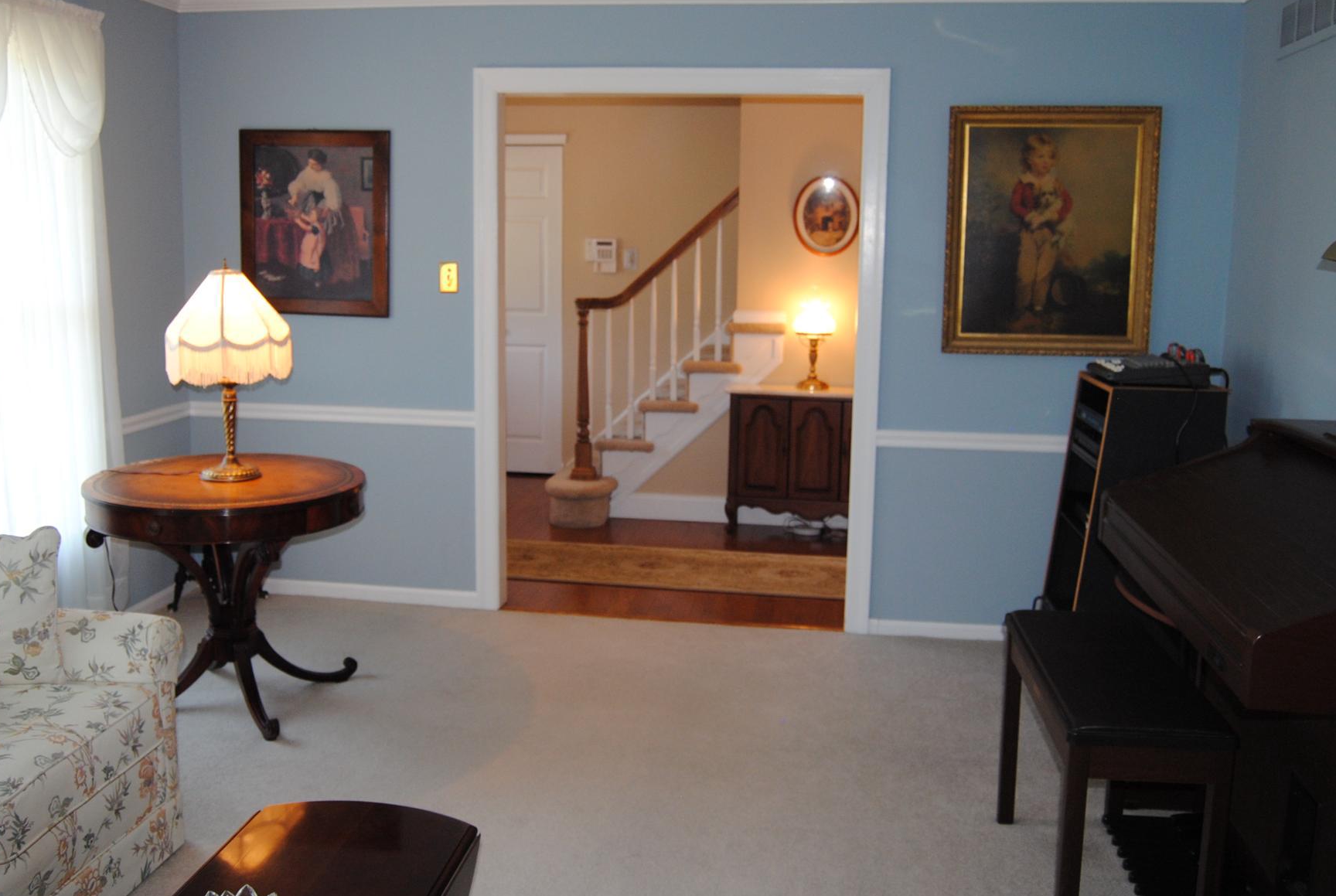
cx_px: 622
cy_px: 417
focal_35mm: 32
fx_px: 1190
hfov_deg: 58.6
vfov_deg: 41.3
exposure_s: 1/60
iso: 400
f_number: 4
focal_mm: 18
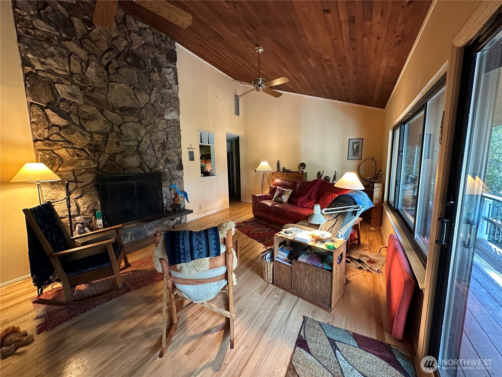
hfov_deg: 102.1
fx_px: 203
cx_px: 251
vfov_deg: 85.7
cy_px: 188
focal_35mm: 14
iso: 320
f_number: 2.2
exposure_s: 1/60
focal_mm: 2.22
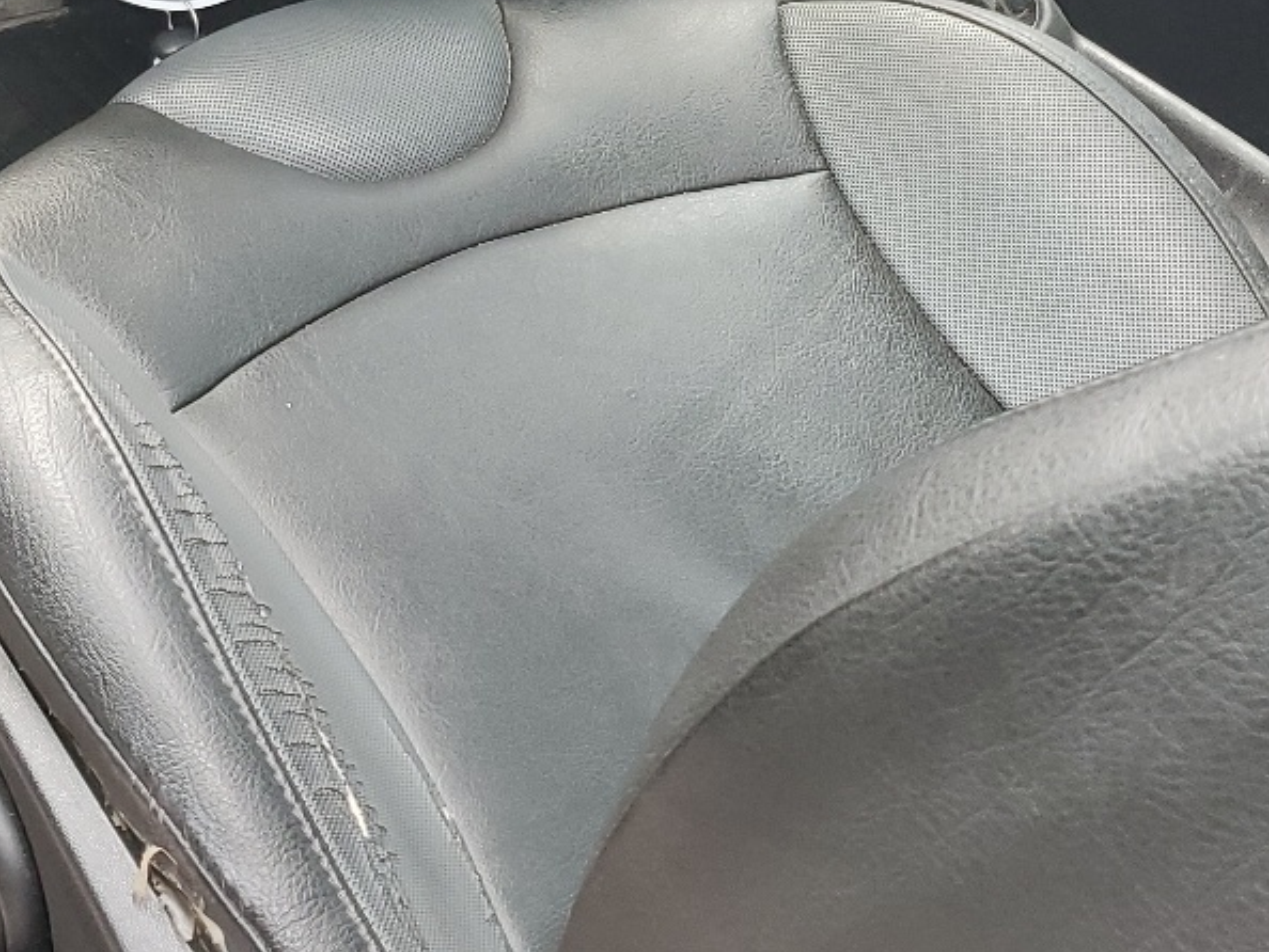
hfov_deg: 27.7
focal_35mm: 70
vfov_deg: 20.4
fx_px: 2567
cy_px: 17
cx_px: 555
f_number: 1.5
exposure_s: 1/120
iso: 81
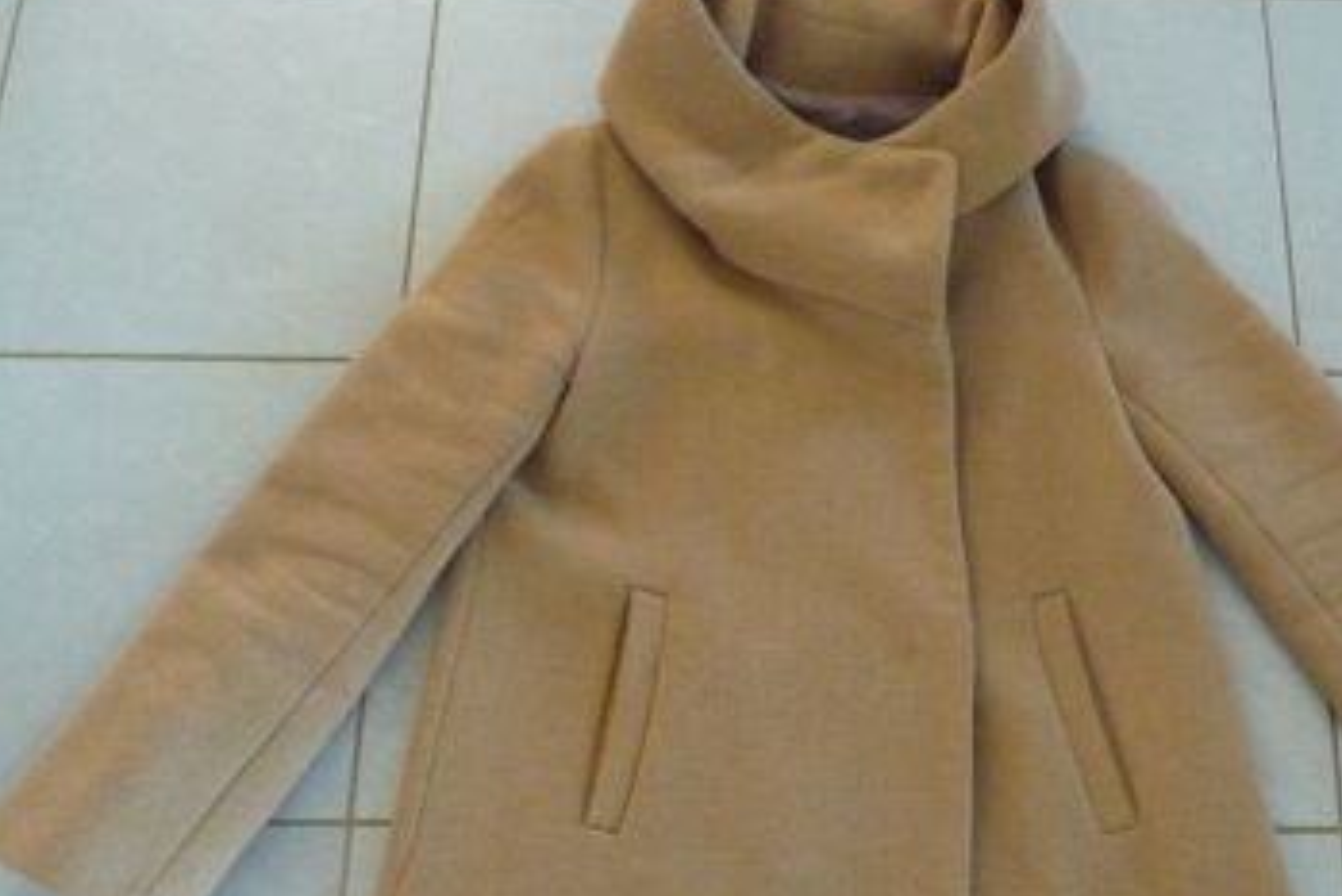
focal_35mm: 40
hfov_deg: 47.9
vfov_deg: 33.4
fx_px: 1492
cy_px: 515
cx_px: 857
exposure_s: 1/15
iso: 800
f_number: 3.3
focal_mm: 4.7
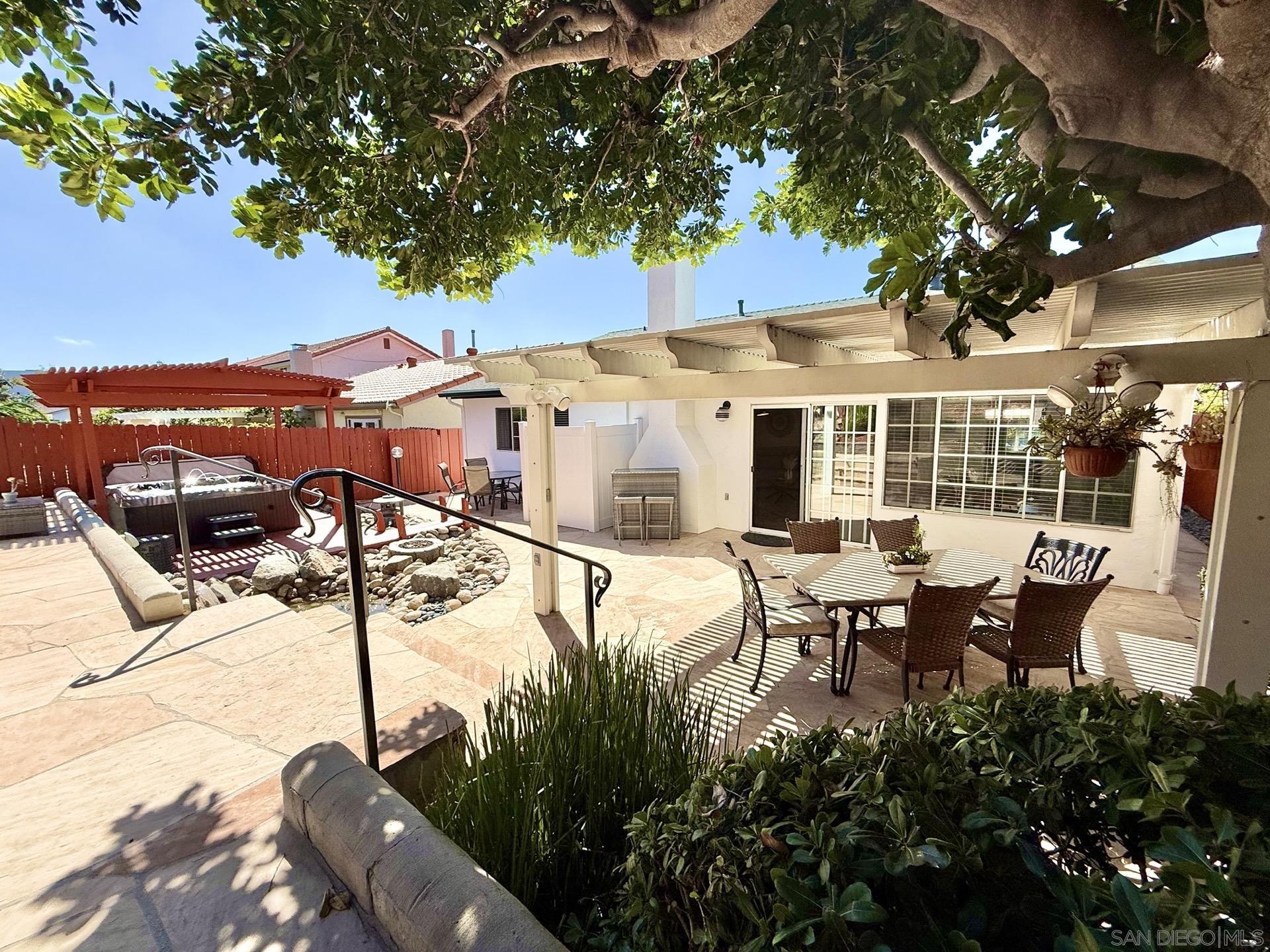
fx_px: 514
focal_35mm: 14
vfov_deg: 85.7
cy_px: 476
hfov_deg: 102.1
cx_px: 635
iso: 50
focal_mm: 2.22
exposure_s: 1/2092
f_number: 2.2
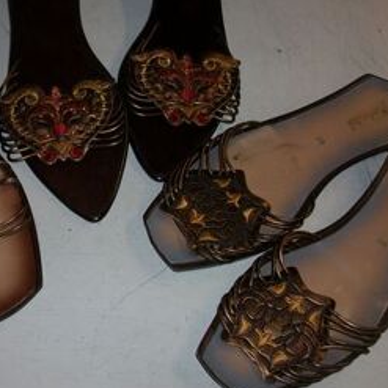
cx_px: 97
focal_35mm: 55
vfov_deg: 31.1
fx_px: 697
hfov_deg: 30.6
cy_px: 178
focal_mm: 5.7
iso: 80
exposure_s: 1/40
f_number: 2.9
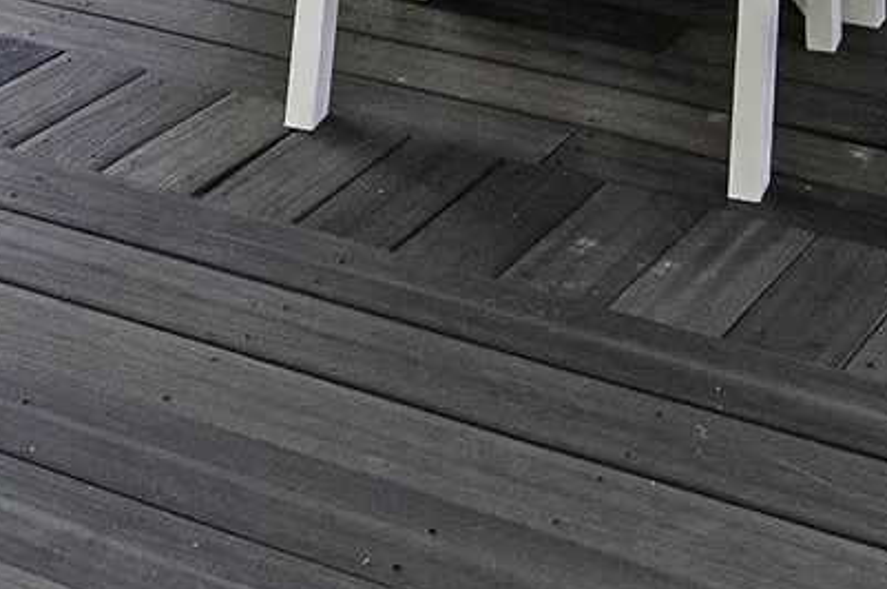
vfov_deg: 9.9
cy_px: -982
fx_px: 2829
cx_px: 88
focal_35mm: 115
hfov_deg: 17.6
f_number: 5.6
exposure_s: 1/500
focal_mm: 15
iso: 320
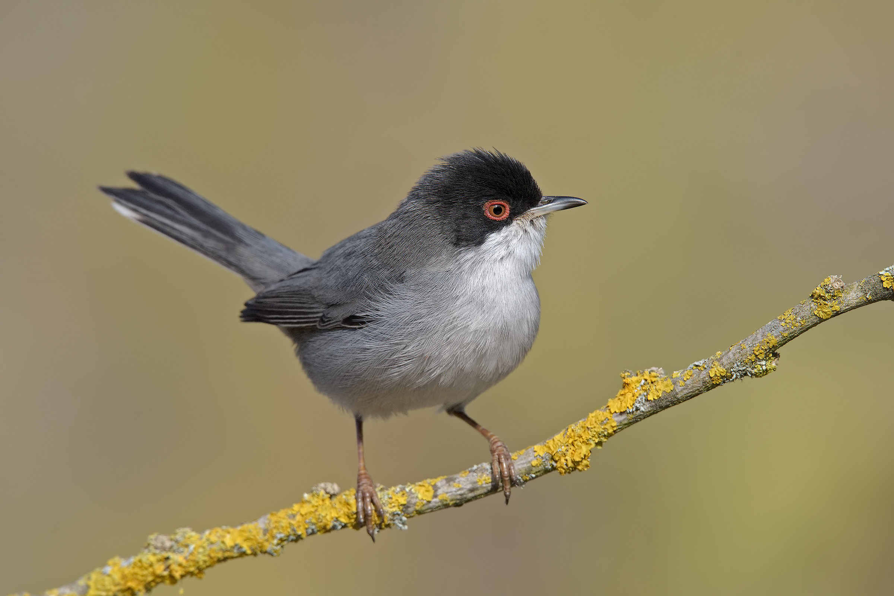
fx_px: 14899
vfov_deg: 2.3
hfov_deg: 3.4
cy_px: 298
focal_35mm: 600
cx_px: 447
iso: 900
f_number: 10
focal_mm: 600
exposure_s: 1/1250
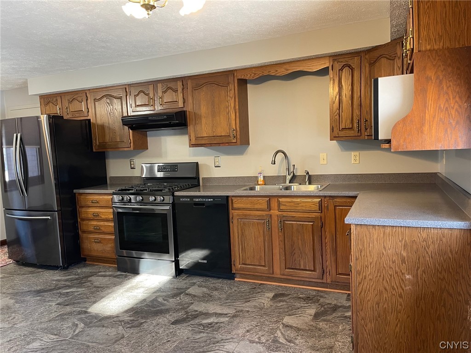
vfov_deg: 53.1
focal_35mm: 26
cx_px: 236
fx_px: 354
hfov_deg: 67.3
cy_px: 176
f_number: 1.6
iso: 200
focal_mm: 5.1
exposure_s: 1/60
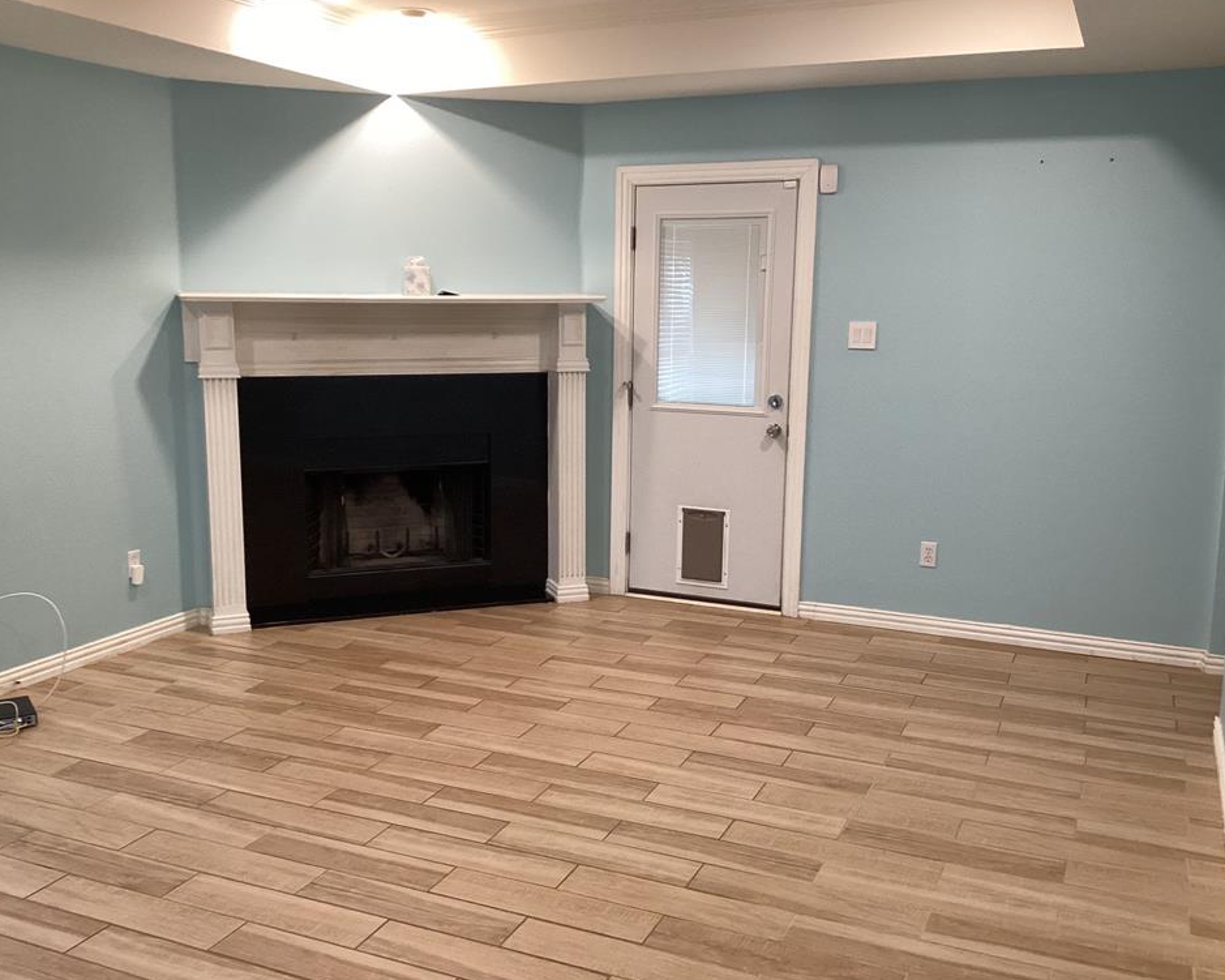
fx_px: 1196
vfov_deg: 44.5
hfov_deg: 54.2
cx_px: 566
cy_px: 485
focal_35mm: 33
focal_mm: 3.3
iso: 200
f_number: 2.4
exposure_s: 1/60
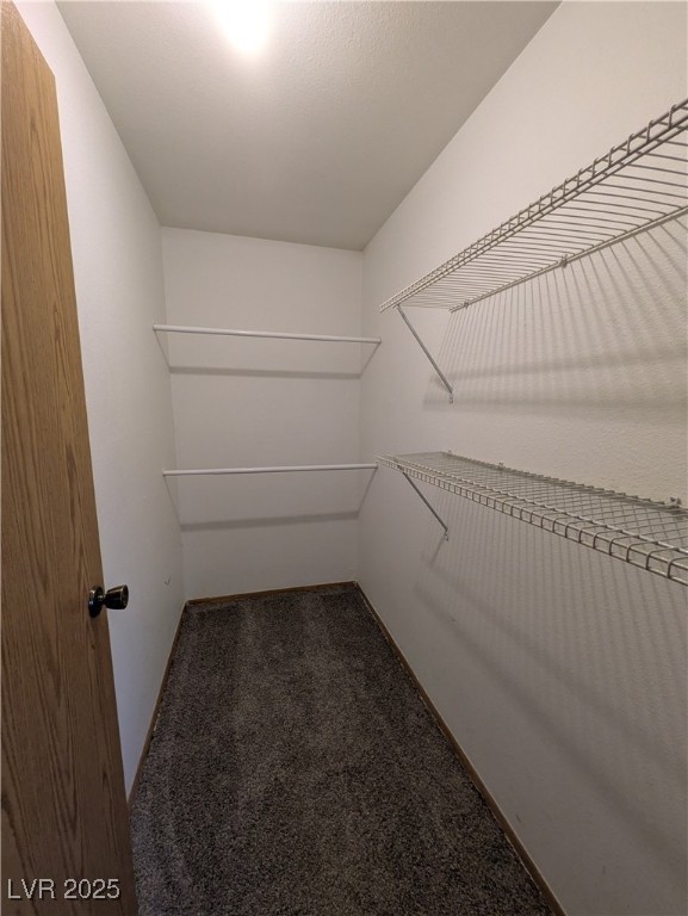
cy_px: 458
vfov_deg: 102.0
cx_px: 344
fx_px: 371
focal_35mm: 14
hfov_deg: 85.7
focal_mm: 1.83
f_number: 2.2
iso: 120
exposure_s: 1/24
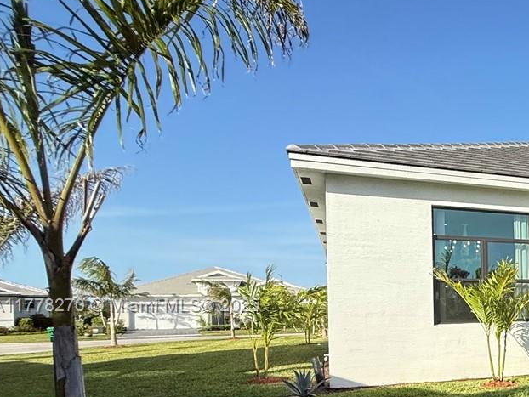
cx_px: 668
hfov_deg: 36.3
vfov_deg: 38.5
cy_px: 307
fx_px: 550
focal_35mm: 36
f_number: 2.2
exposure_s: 1/1848
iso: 50
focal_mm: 2.22
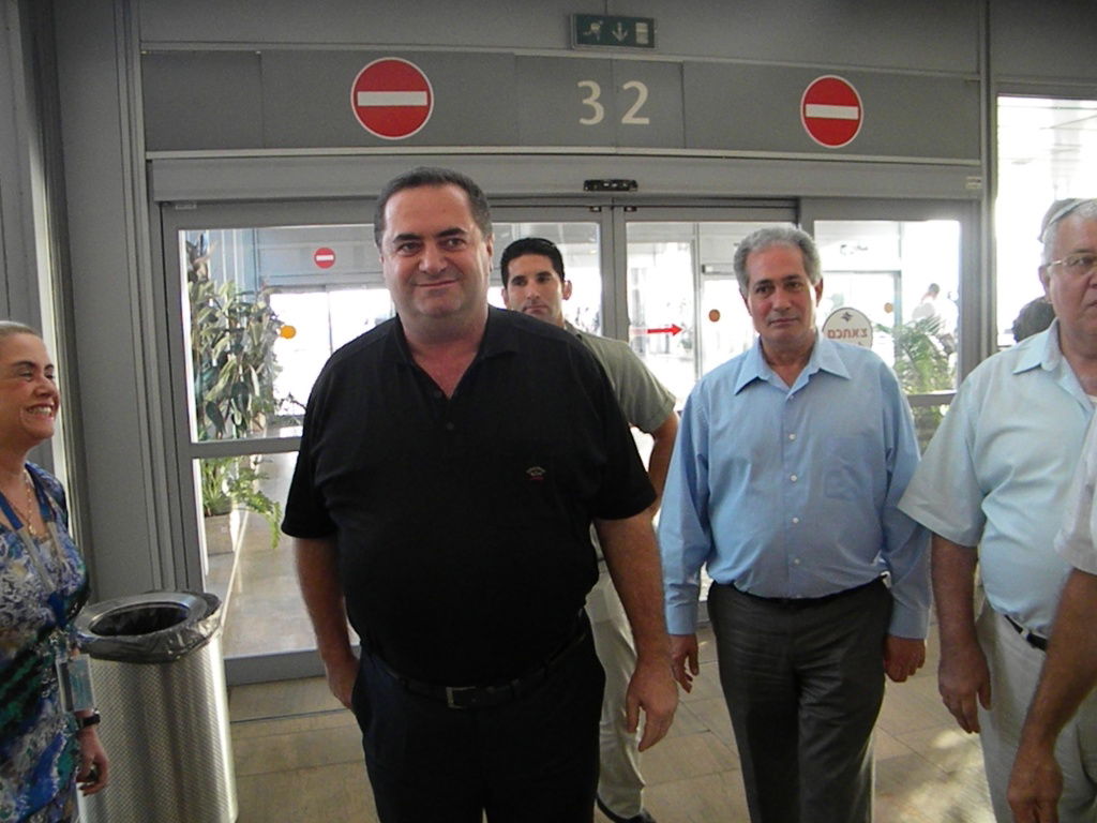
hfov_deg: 63.4
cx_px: 548
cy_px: 412
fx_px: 887
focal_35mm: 28
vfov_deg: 49.7
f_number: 3.5
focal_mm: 5
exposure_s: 1/123
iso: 720
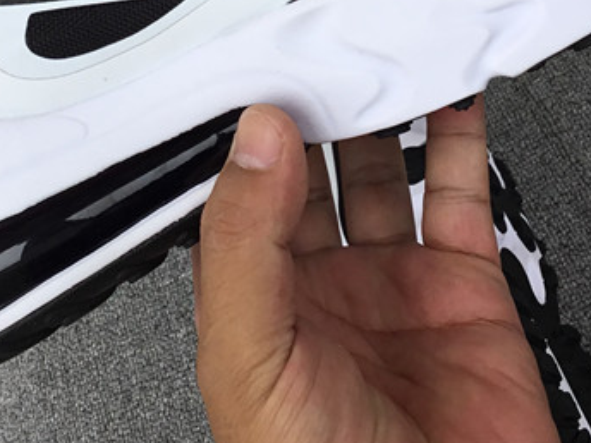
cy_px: -64
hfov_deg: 24.1
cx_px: 218
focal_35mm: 81
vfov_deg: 17.5
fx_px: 1383
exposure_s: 1/296
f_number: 2.4
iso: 25
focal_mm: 3.3
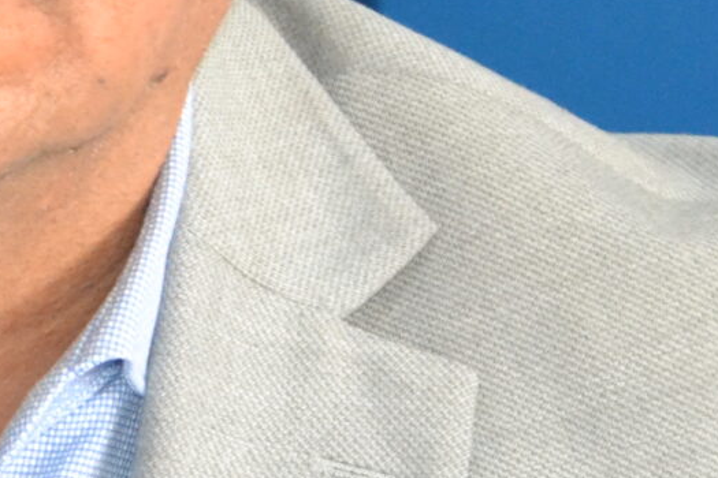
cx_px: -75
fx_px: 10211
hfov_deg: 4.0
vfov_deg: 2.7
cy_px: -99
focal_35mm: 512
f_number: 5.3
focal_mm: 70
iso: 3200
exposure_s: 1/60
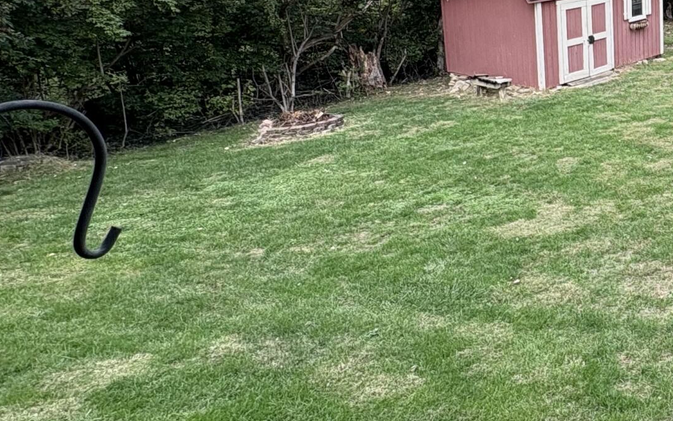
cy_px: 58
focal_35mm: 41
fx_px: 752
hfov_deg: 37.3
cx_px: 798
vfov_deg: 30.2
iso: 40
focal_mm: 2.22
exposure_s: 1/334
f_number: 2.2
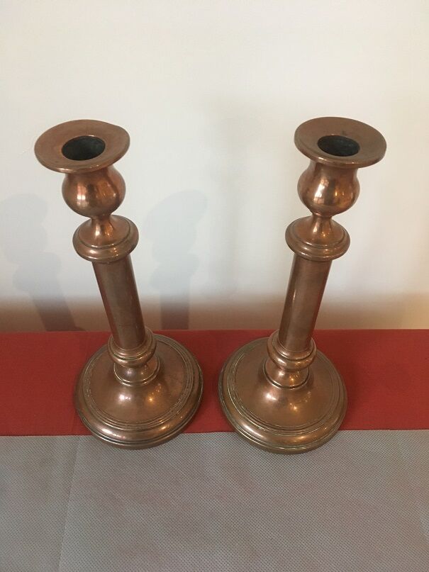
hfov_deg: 48.2
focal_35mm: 29
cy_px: 286
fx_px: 479
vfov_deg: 61.7
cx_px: 214
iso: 250
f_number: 2.2
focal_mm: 4.15
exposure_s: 1/33
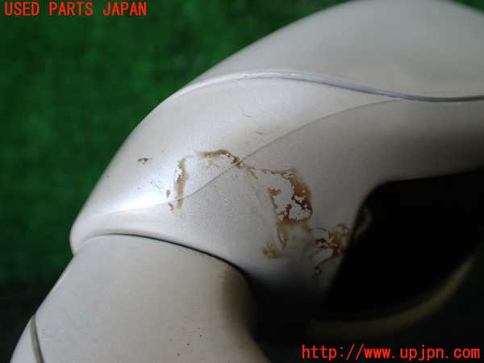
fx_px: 419
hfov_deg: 60.0
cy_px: 182
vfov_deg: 46.8
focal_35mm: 30
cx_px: 242
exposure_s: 1/125
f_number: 2.3
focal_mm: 5.4
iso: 160
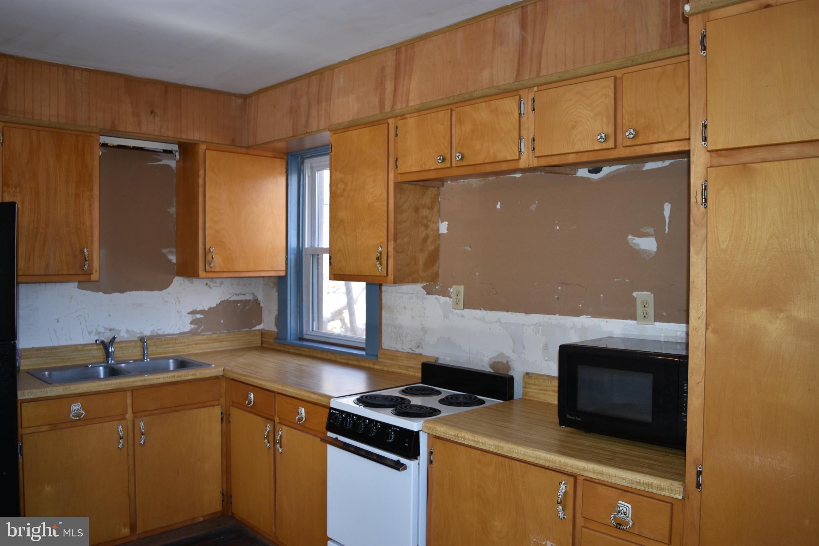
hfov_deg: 67.4
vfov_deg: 47.9
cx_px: 410
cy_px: 273
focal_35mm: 27
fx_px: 614
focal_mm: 18
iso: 180
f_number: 3.5
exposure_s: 1/40
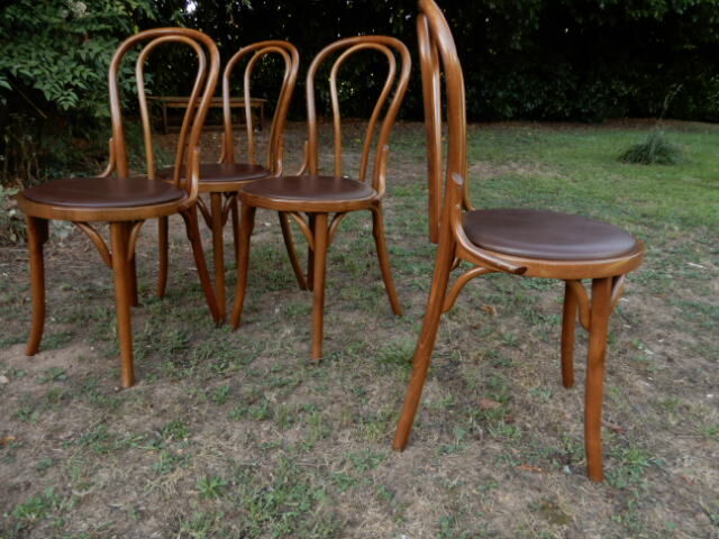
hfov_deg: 71.6
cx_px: 360
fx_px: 498
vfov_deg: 56.8
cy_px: 270
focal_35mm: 24
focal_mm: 4.3
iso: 80
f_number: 4
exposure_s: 1/25
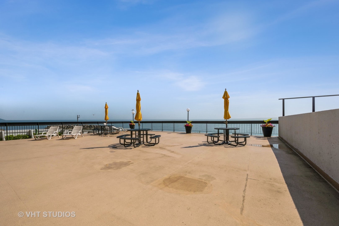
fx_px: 141
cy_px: 113
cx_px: 170
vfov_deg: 77.3
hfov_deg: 100.4
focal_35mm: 15
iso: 200
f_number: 11
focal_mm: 15
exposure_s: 1/1250
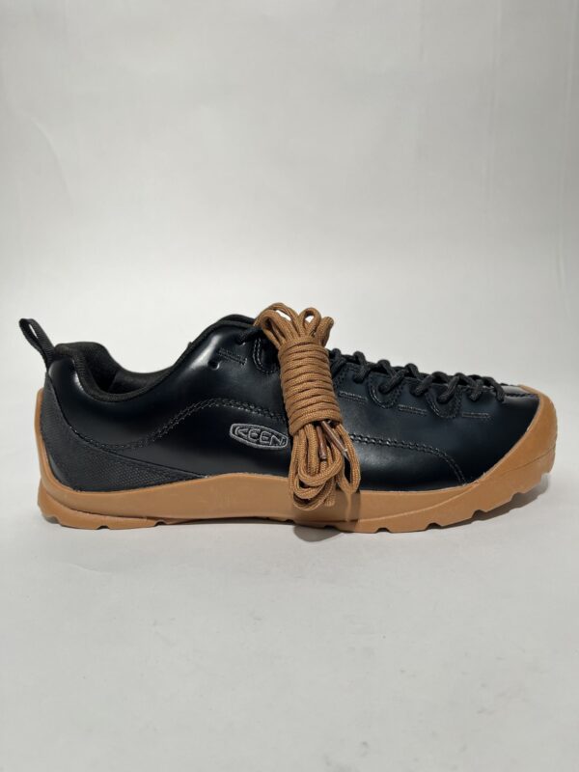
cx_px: 290
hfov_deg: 53.1
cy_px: 386
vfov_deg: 67.3
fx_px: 580
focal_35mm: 26
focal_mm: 5.1
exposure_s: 1/156
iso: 40
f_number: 1.6
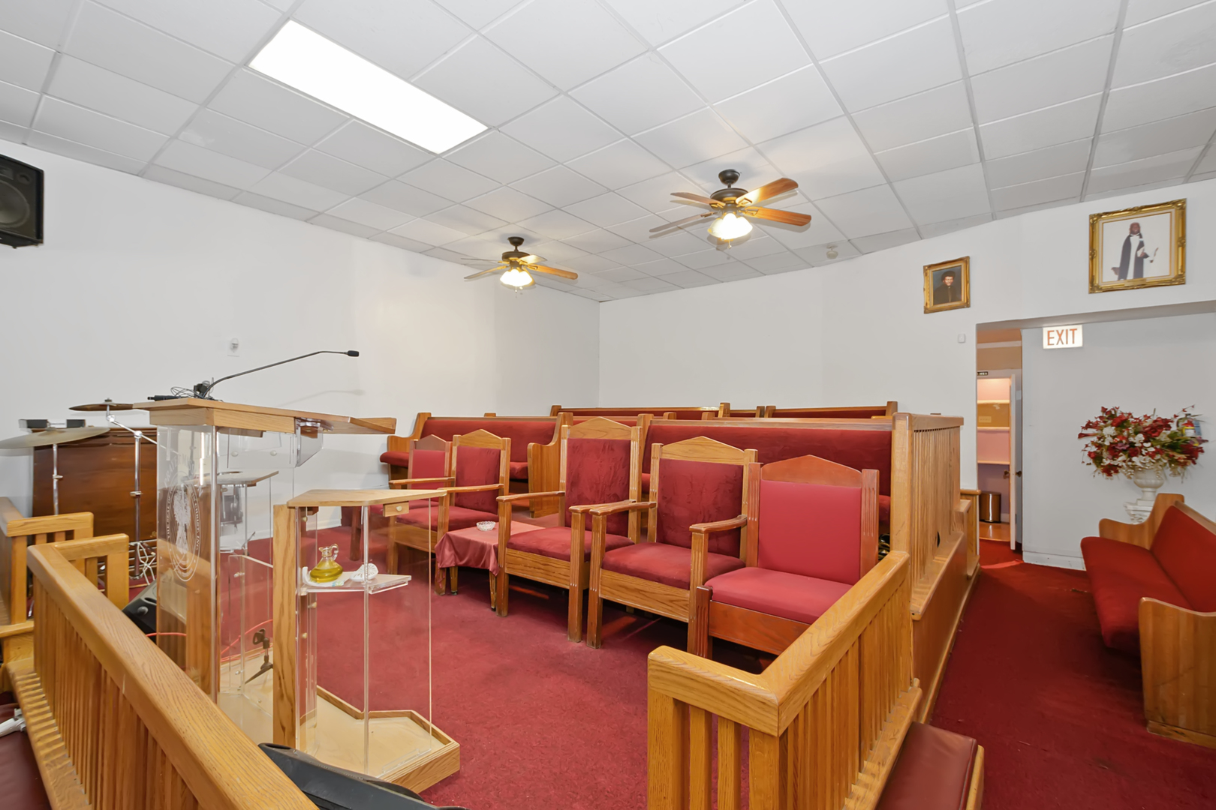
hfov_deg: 100.4
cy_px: 405
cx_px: 608
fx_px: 507
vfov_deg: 77.3
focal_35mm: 15
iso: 250
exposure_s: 1/6
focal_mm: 10
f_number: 7.1
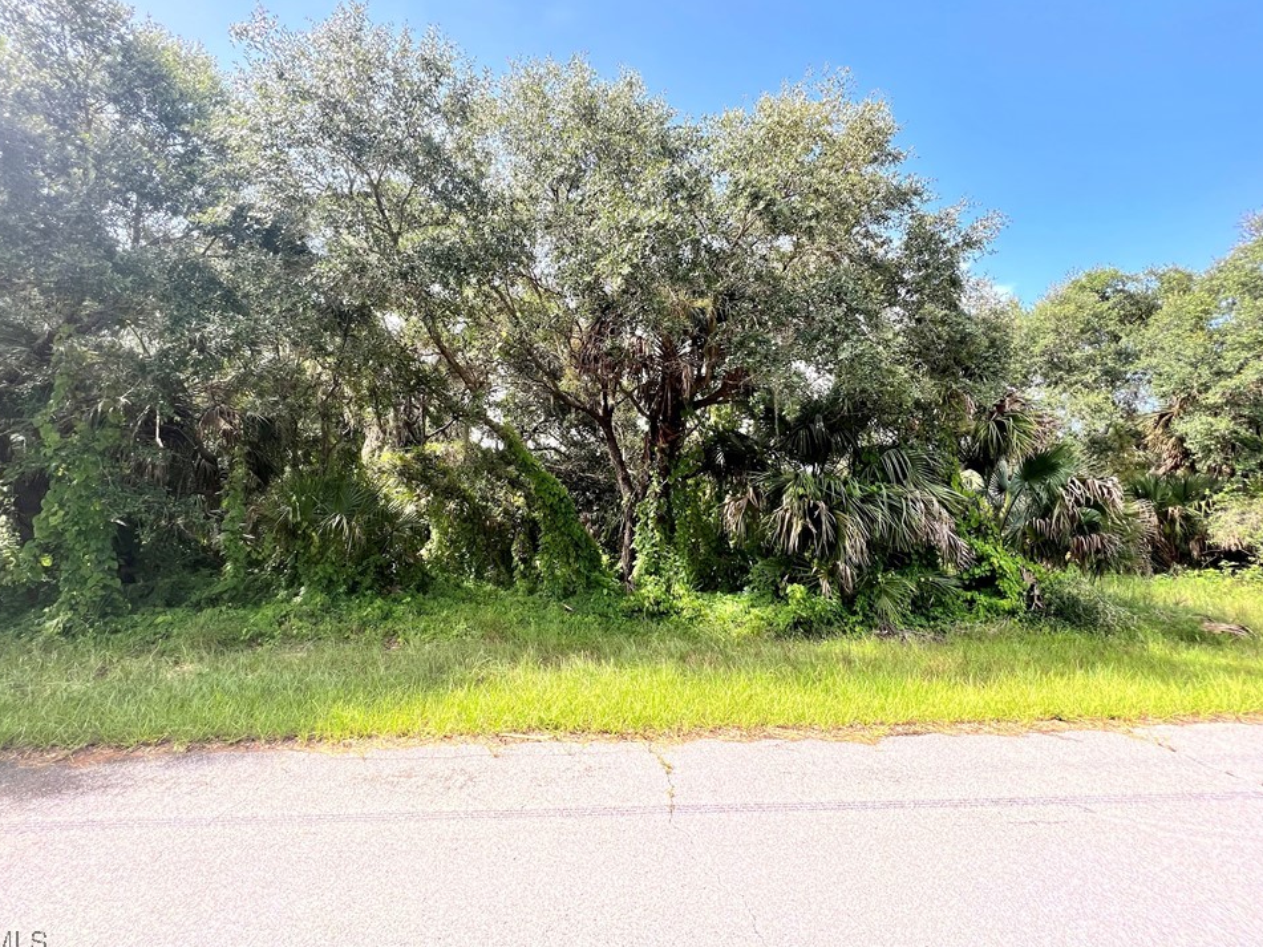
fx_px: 511
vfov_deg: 85.6
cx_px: 599
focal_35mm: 14
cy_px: 460
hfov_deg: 102.0
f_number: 1.8
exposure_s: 1/207
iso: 32
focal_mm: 1.57
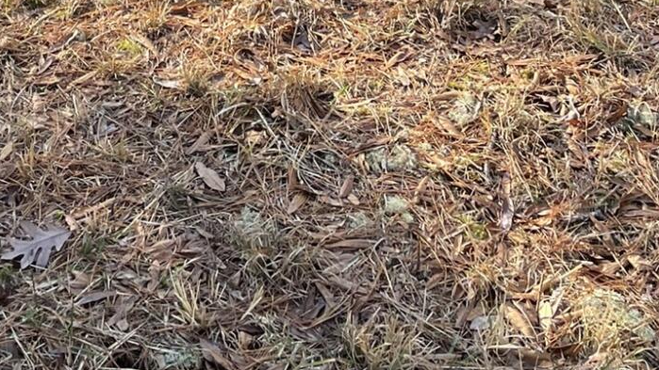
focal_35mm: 81
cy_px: -524
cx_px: 190
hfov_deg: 26.0
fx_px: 1415
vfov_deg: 12.0
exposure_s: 1/222
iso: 32
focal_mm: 4.2
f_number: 1.6
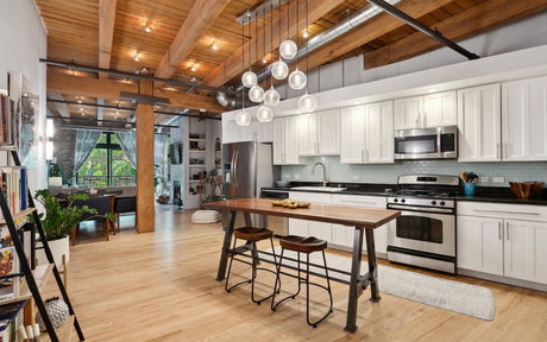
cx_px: 281
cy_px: 167
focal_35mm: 17
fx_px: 254
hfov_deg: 94.3
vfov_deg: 68.1
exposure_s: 1/3.33
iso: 320
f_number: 8
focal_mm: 16
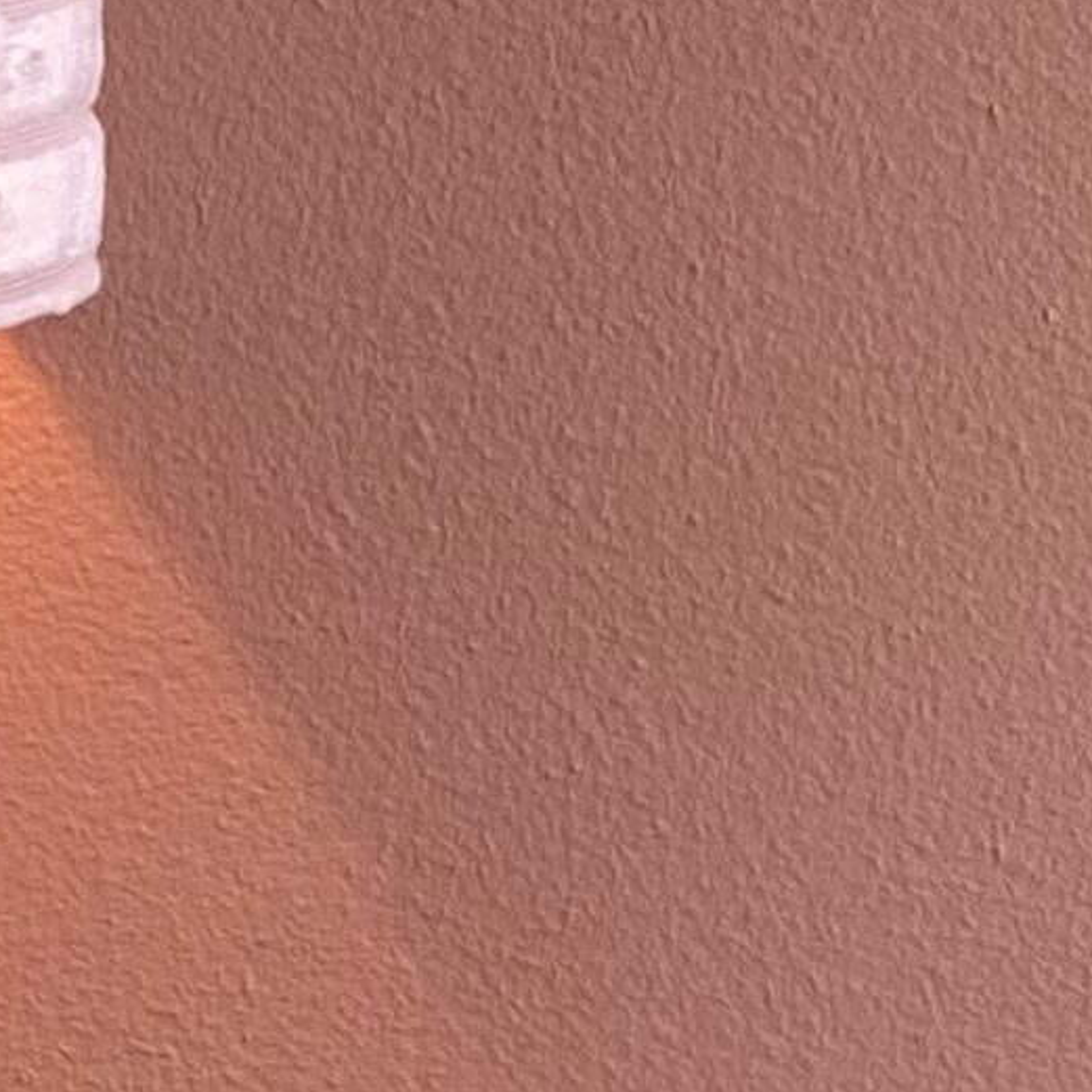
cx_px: -763
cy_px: -1050
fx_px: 4033
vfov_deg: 13.4
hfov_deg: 14.0
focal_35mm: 113
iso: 125
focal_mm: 4.25
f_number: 1.8
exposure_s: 1/121
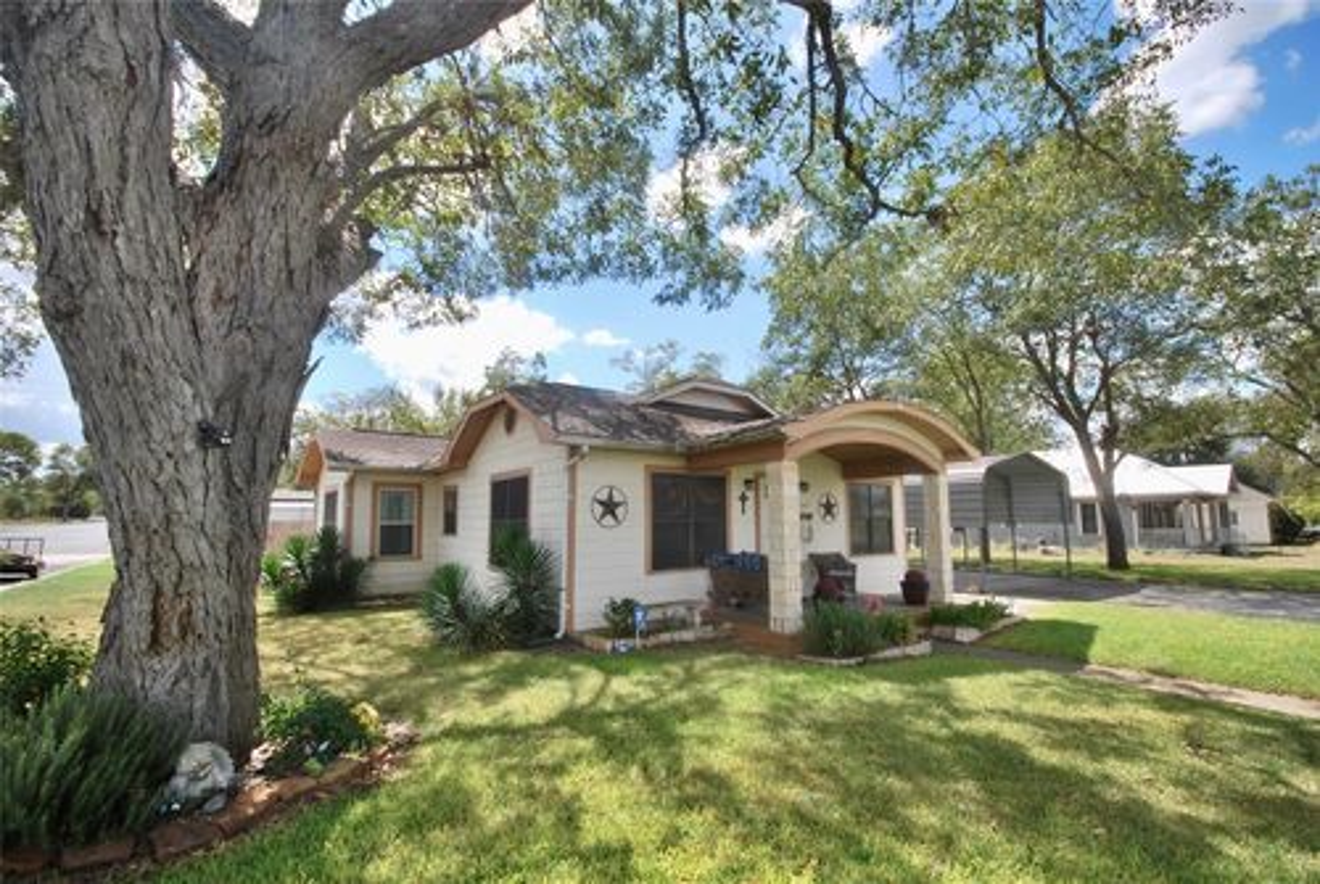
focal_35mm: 15
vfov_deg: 77.5
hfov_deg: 100.3
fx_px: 551
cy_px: 442
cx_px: 660
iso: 100
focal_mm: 10
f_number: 8
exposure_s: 1/250
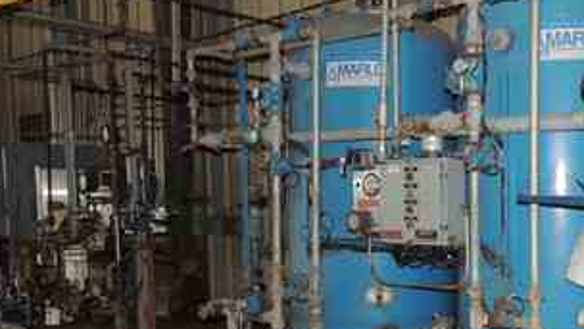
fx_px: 666
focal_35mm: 43
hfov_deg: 45.4
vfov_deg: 27.2
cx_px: 451
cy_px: 257
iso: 200
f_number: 3
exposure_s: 1/30
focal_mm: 4.3
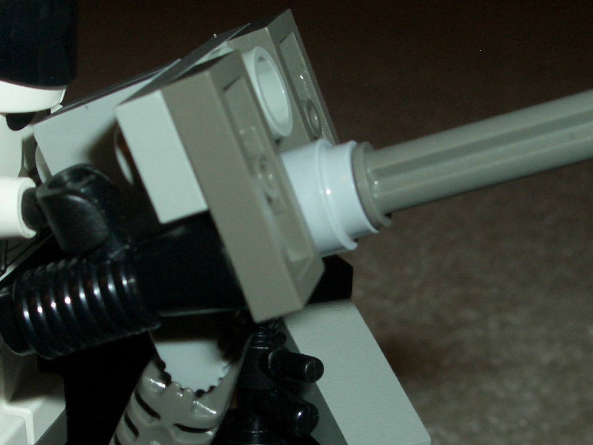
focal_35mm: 77
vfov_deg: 19.1
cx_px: 227
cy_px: 244
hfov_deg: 25.3
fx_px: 1319
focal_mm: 5.8
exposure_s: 1/60
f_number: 4.3
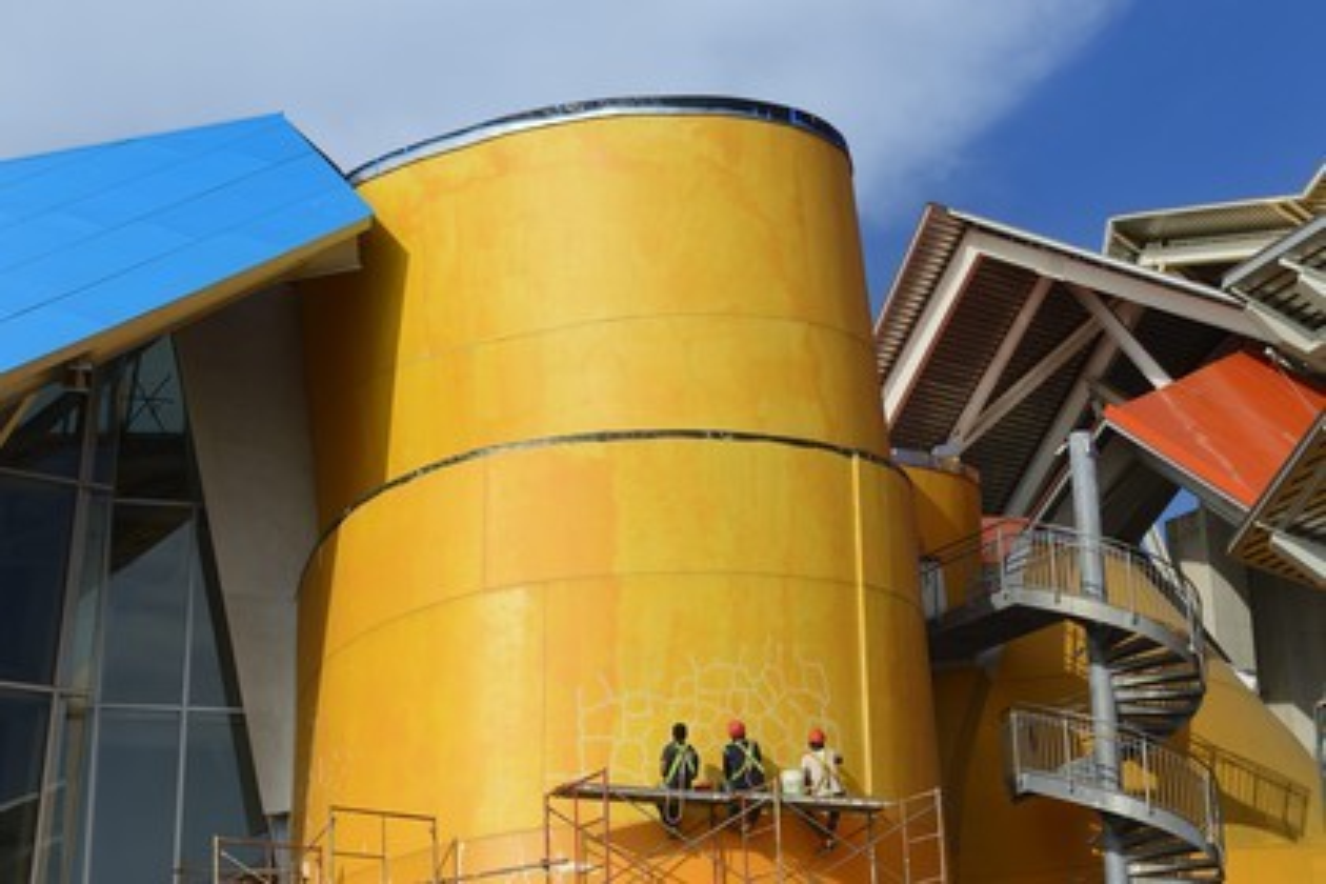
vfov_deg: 19.5
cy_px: 442
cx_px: 663
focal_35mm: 70
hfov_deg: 28.8
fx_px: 2578
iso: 200
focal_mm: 70
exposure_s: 1/320
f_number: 14
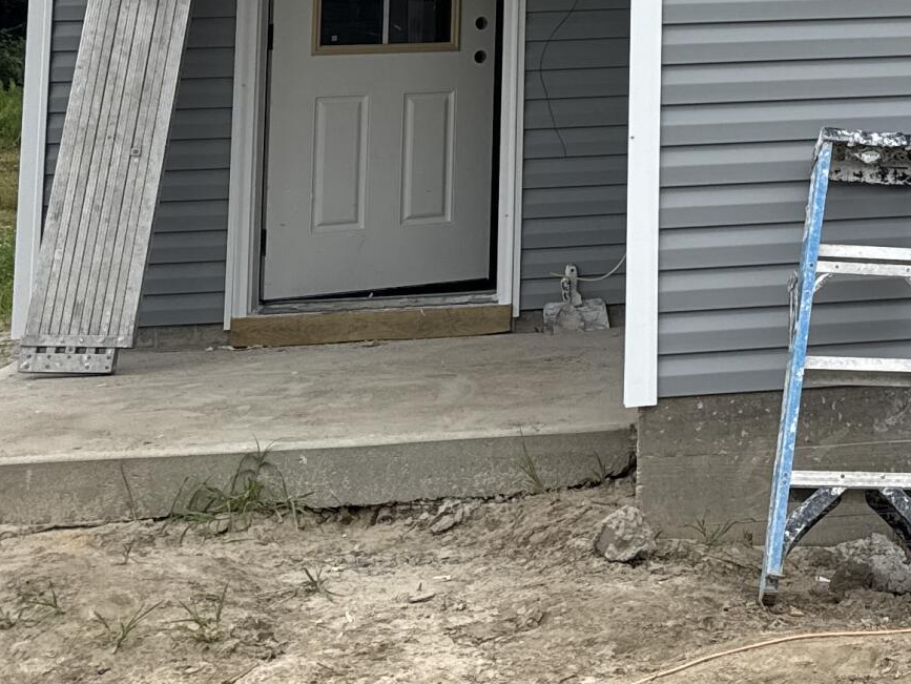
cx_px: 1210
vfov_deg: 16.4
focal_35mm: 83
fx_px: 2185
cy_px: -312
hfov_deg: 21.2
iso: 80
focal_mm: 6.76
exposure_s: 1/4310
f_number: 1.78
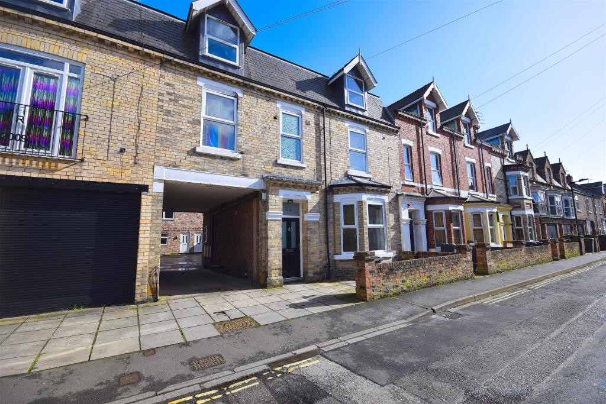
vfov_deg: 77.3
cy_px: 202
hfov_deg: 100.4
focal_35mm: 15
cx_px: 303
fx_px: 253
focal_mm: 10
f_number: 9
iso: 200
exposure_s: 1/320
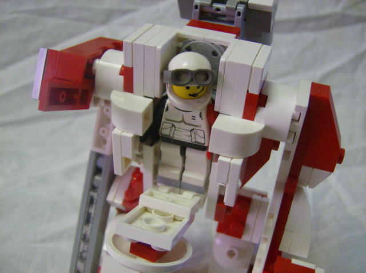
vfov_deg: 39.5
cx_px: 183
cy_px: 136
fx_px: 380
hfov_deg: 51.5
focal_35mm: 36
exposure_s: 1/37.1
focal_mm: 6
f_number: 2.8
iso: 200
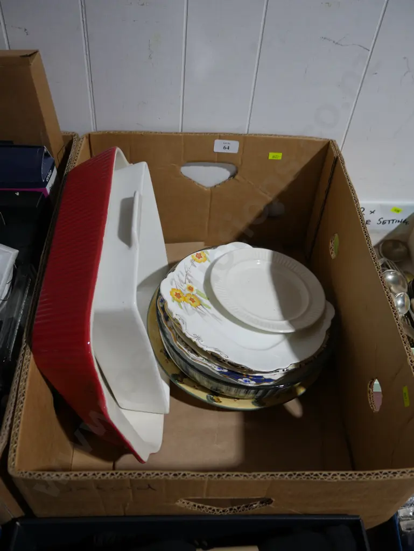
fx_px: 510
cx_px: 207
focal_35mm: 32
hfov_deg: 44.2
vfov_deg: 56.8
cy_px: 276
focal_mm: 16
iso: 250
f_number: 3.6
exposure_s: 1/60
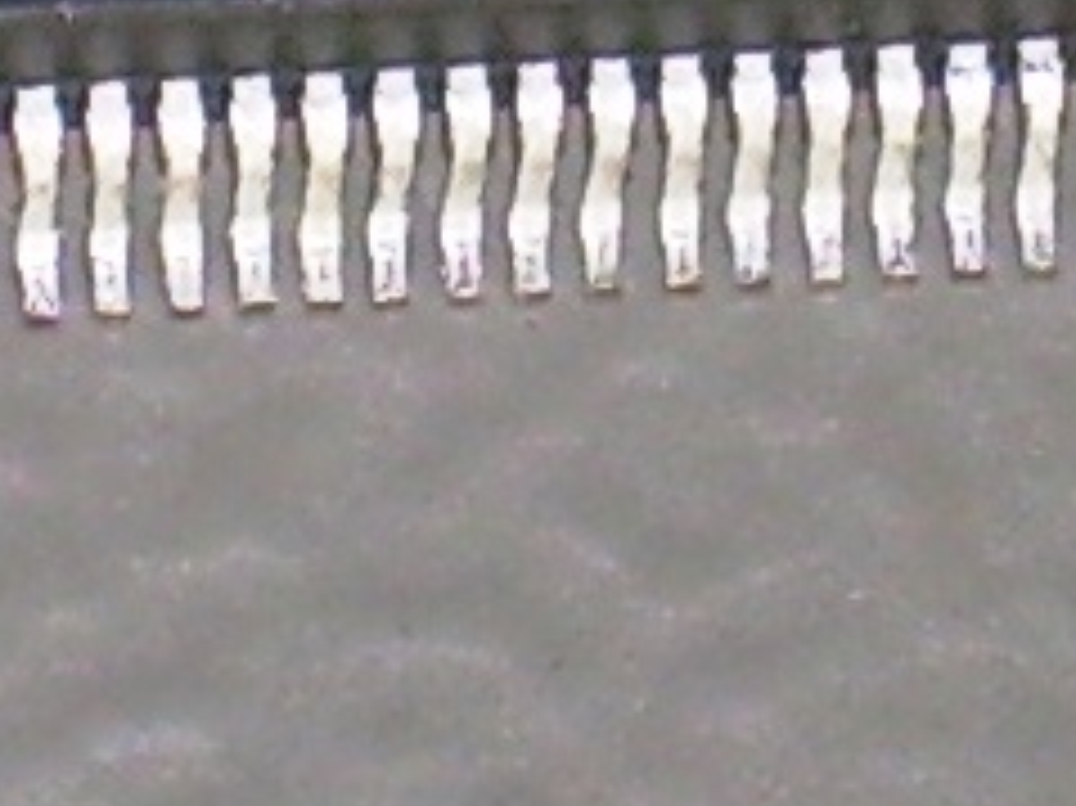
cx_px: 491
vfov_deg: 3.5
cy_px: -597
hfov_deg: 4.7
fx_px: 13018
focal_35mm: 419
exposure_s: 1/60
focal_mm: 18.9
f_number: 4.9
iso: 50
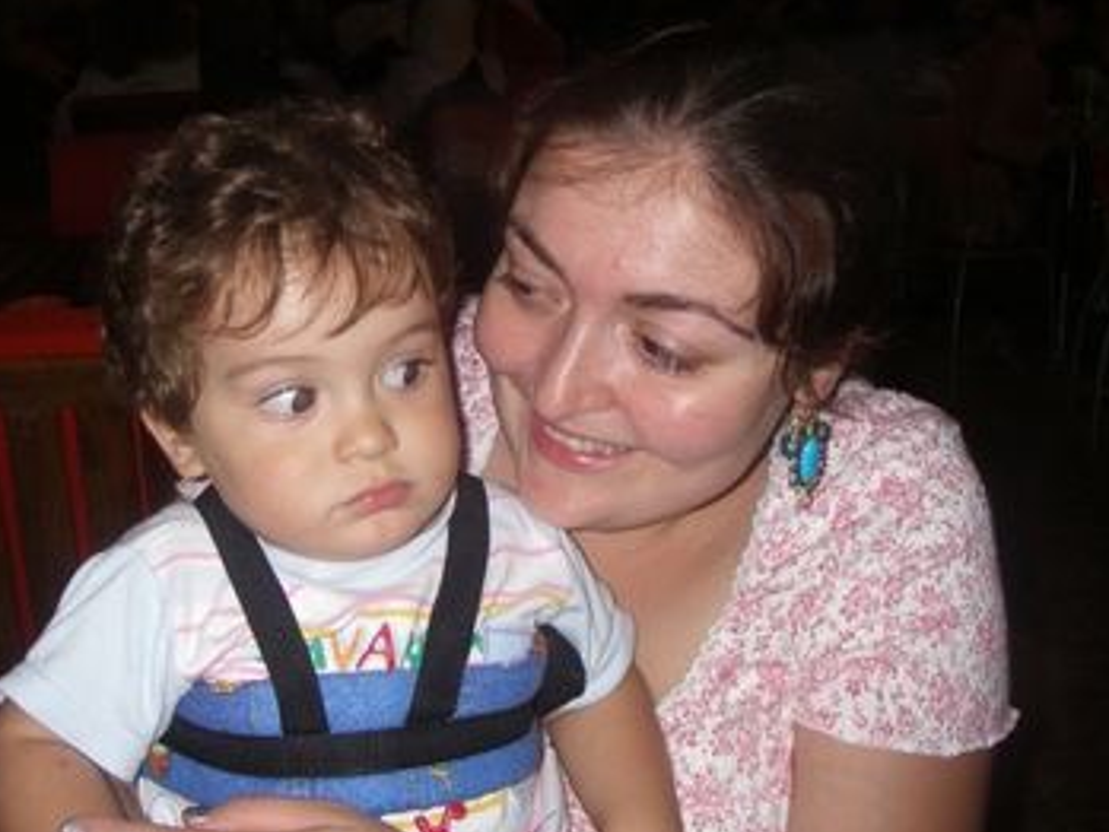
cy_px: 352
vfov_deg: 29.6
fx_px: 1570
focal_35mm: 49
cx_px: 537
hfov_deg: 38.9
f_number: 3.3
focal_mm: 6.3
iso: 160
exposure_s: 1/40
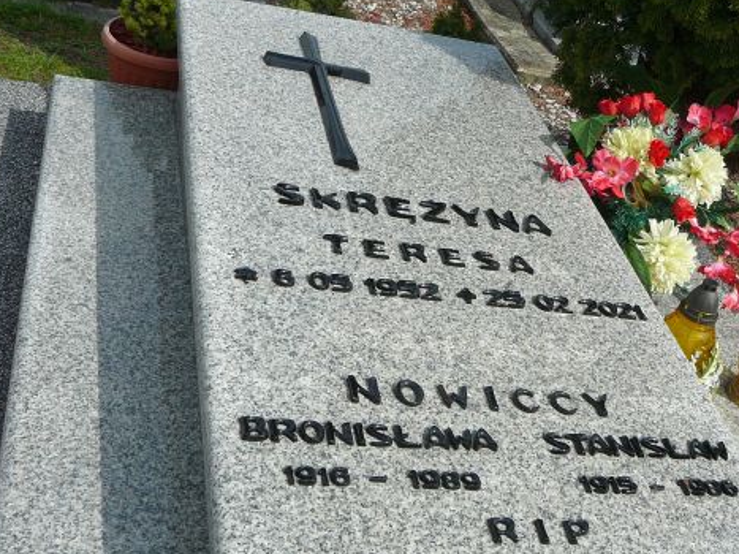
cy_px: 309
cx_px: 437
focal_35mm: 48
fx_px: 1024
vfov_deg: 30.2
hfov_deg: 39.5
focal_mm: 5.2
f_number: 5
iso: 80
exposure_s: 1/500
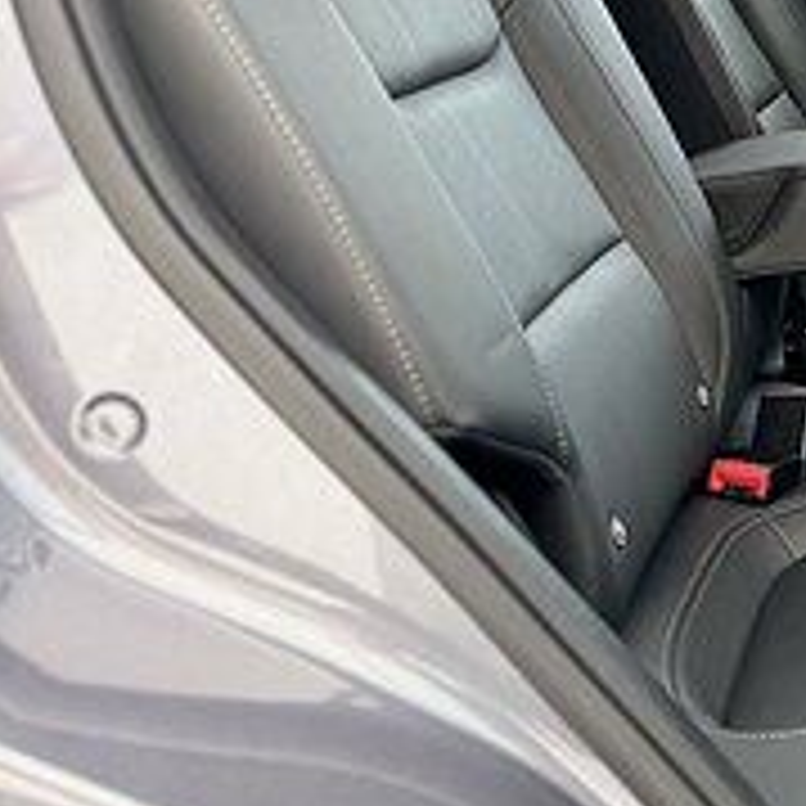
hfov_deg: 21.8
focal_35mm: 65
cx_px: 1225
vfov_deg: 25.5
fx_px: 1712
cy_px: 54
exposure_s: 1/121
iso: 200
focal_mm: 6.76
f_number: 1.78
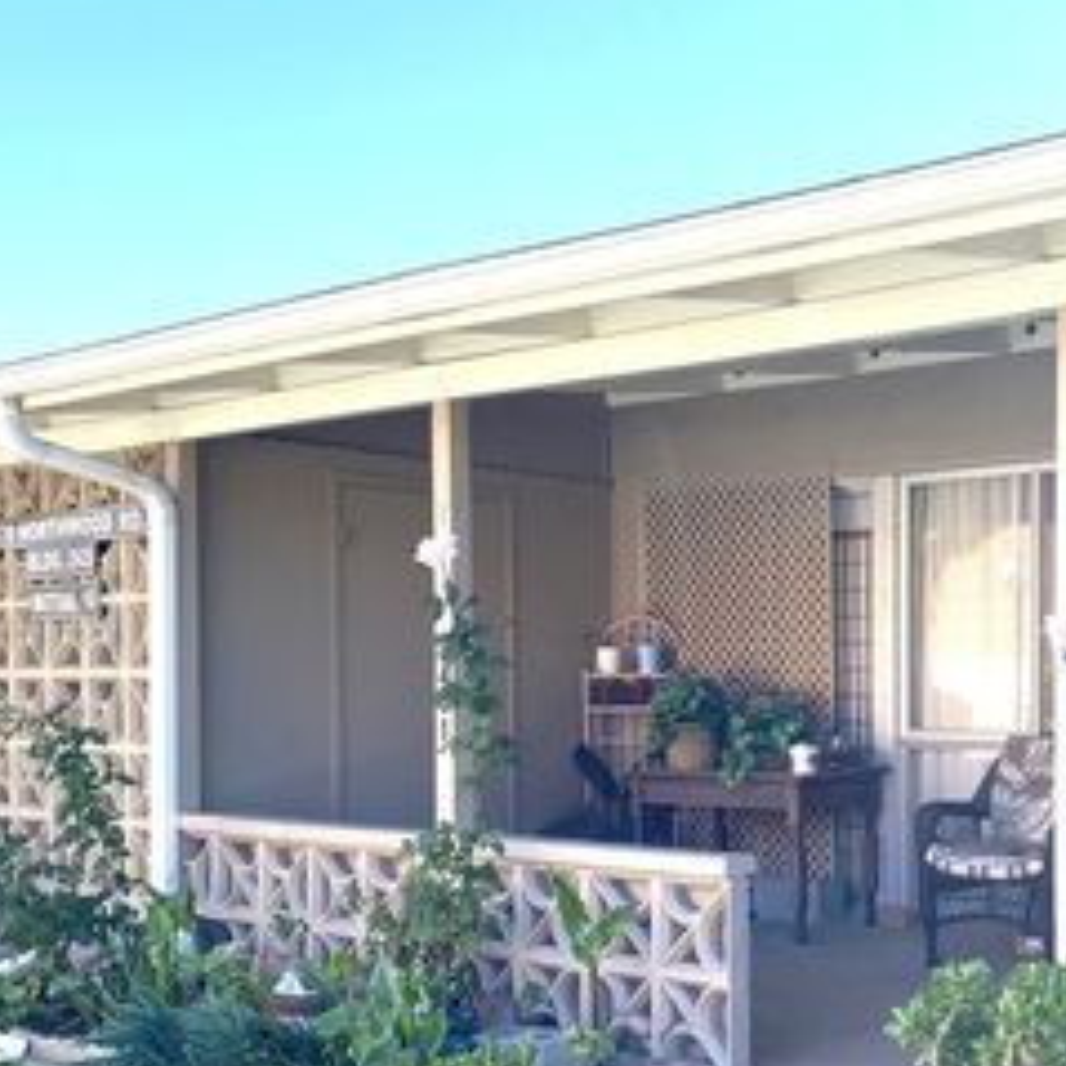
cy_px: 702
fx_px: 1672
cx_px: 874
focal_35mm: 48
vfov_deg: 35.0
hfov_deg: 34.1
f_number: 1.8
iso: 32
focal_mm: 4.25
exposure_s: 1/1034
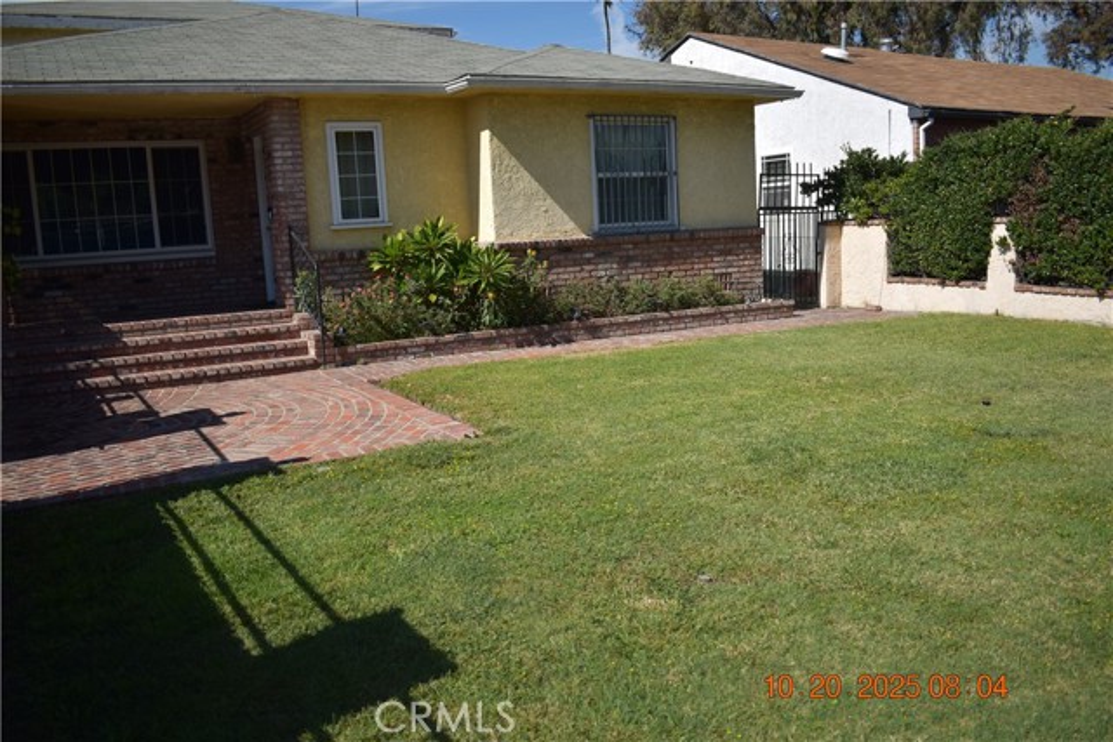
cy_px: 371
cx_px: 556
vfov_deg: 43.6
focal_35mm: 30
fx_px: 928
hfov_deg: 61.9
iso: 100
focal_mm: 20
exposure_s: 1/1250
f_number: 3.5
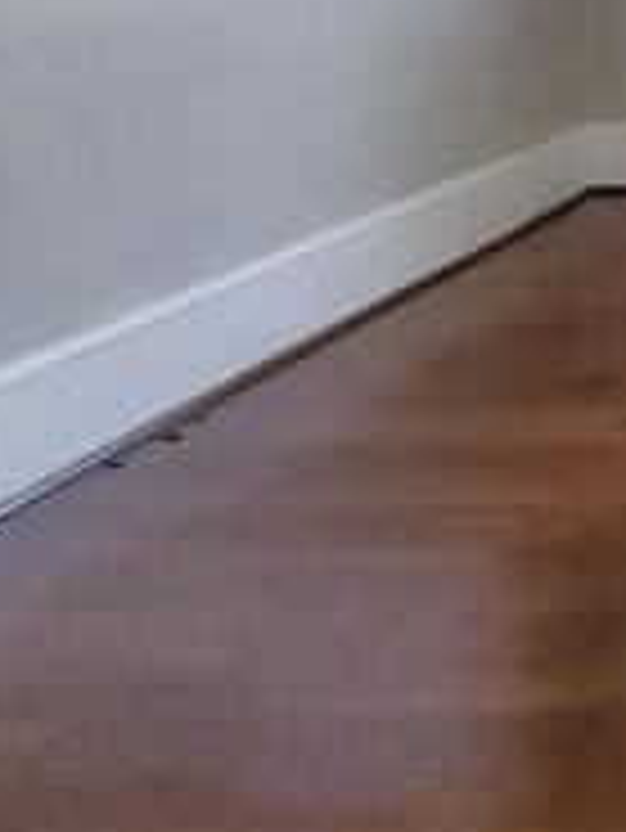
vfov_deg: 36.1
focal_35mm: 45
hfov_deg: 18.8
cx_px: 1270
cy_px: -72
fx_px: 1084
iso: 160
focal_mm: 1.8
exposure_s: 1/60
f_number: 2.2
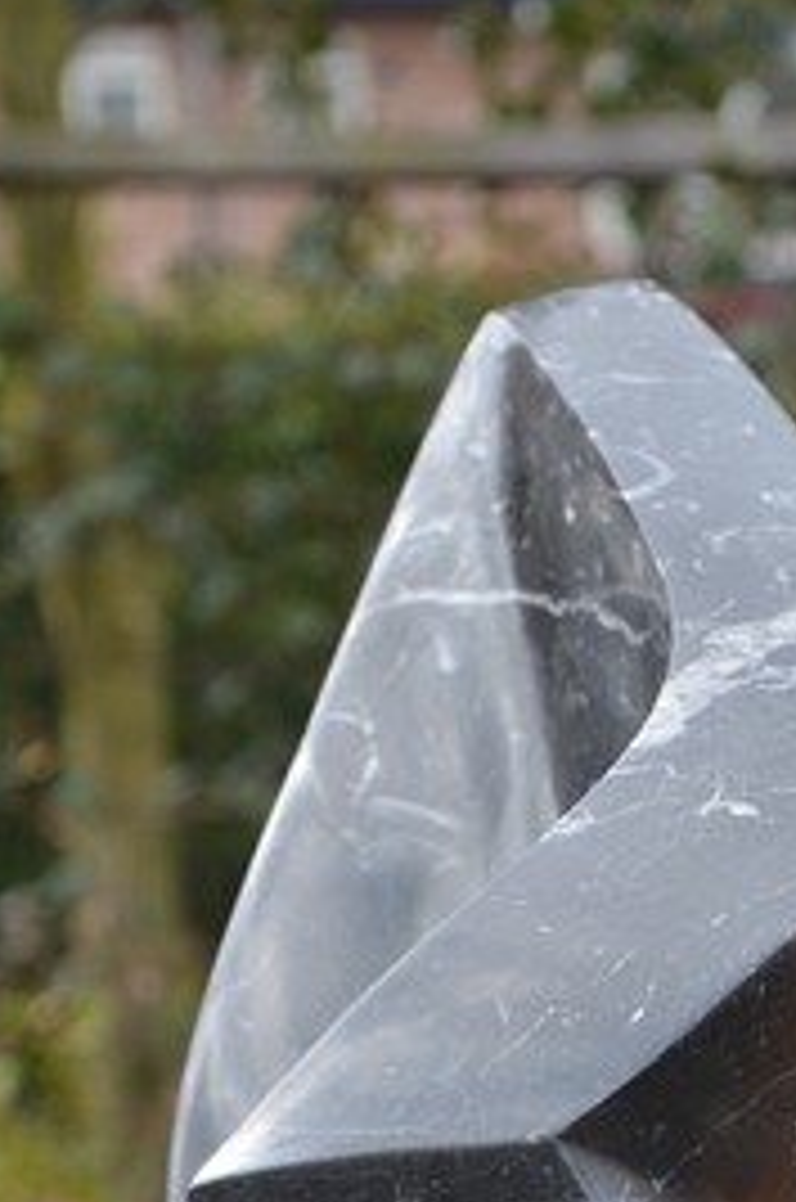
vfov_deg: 11.6
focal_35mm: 175
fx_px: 5826
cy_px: 1220
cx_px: 699
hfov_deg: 7.8
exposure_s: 1/400
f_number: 5.6
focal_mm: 52
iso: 200
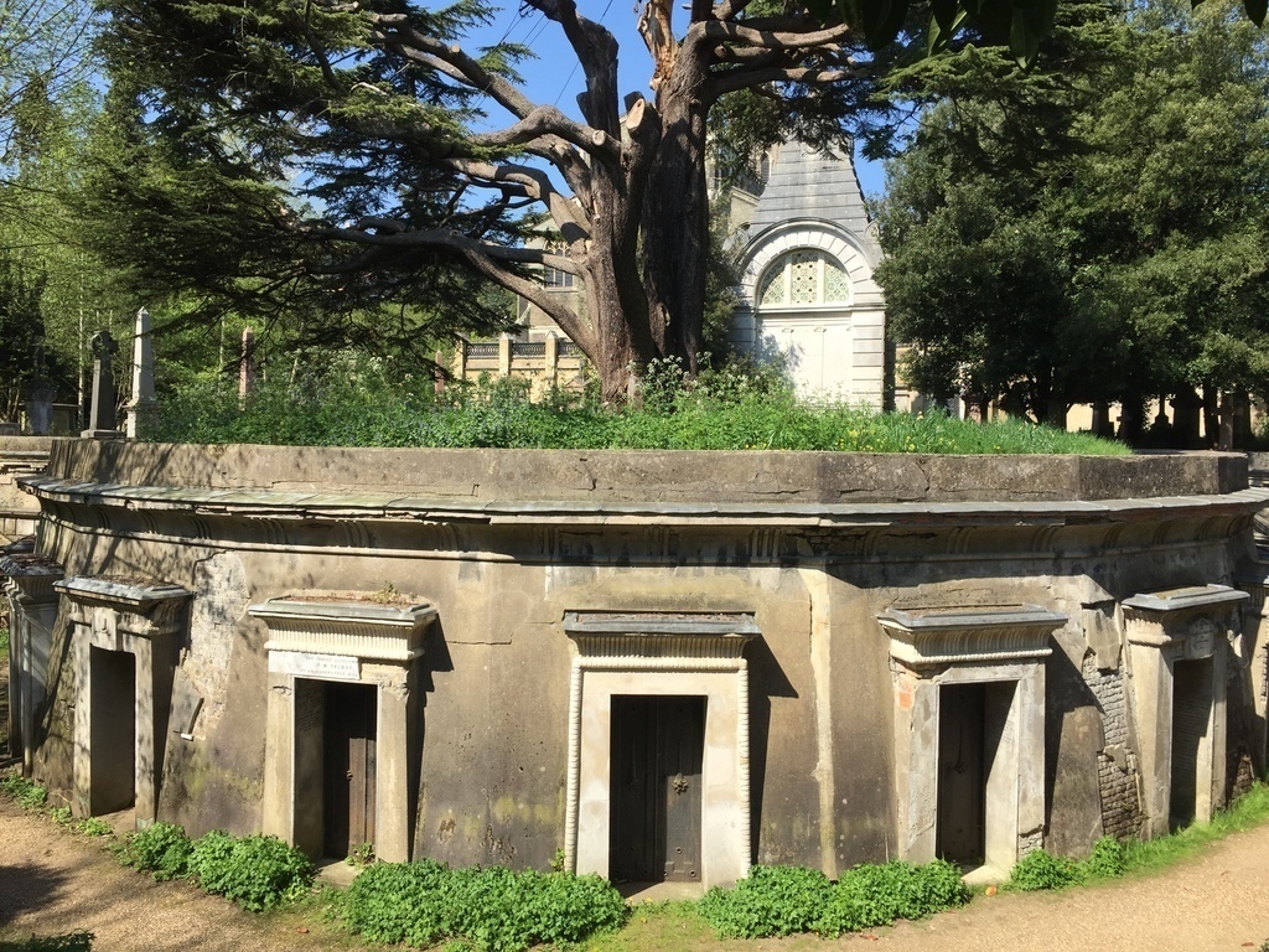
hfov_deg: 61.7
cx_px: 634
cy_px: 476
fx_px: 1063
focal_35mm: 29
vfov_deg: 48.2
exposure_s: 1/1276
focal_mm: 4.15
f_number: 2.2
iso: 32
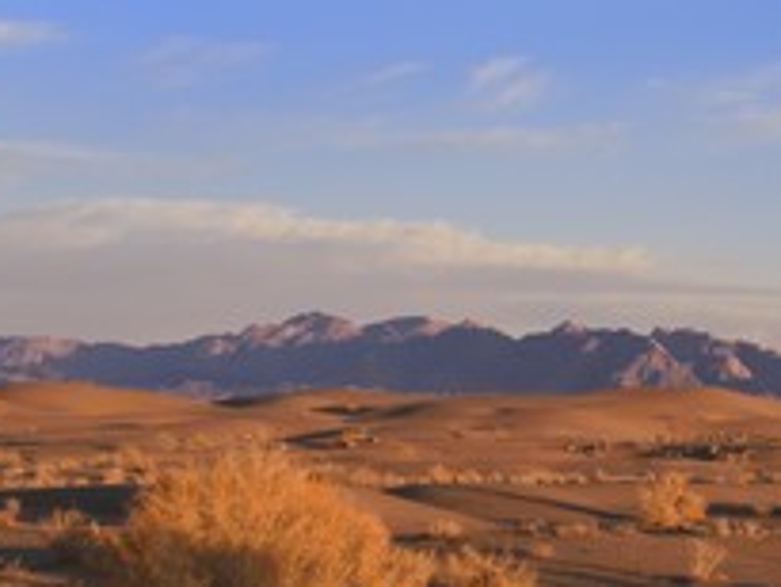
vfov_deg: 10.7
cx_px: 686
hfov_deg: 14.2
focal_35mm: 138
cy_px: 503
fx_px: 3115
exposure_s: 1/250
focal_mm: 70
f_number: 10
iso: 400
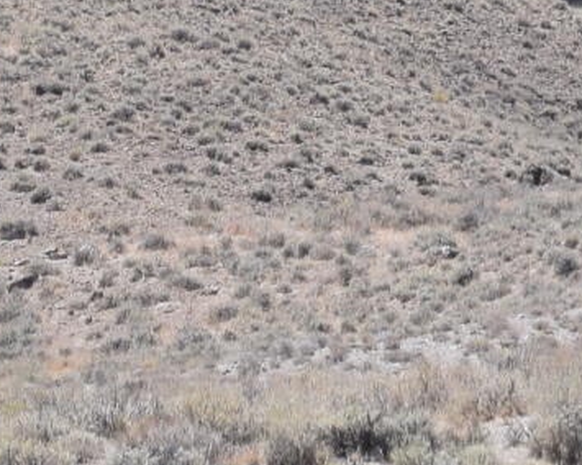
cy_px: -175
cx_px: 1228
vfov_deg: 2.4
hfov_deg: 2.9
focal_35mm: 655
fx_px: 11282
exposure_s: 1/400
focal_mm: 55
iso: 200
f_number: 10
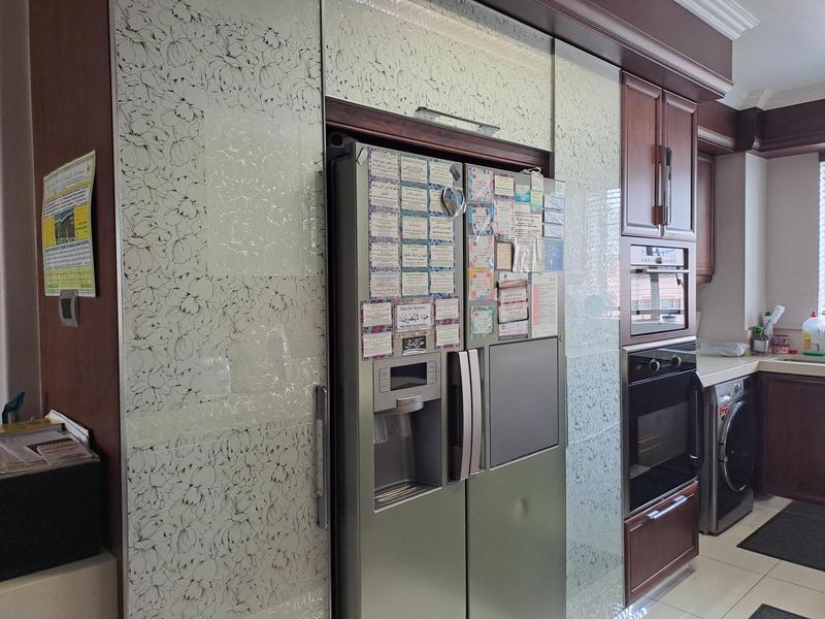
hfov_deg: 69.4
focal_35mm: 25
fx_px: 596
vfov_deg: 54.9
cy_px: 310
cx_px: 412
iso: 100
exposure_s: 1/50
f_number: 1.8
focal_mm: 4.65
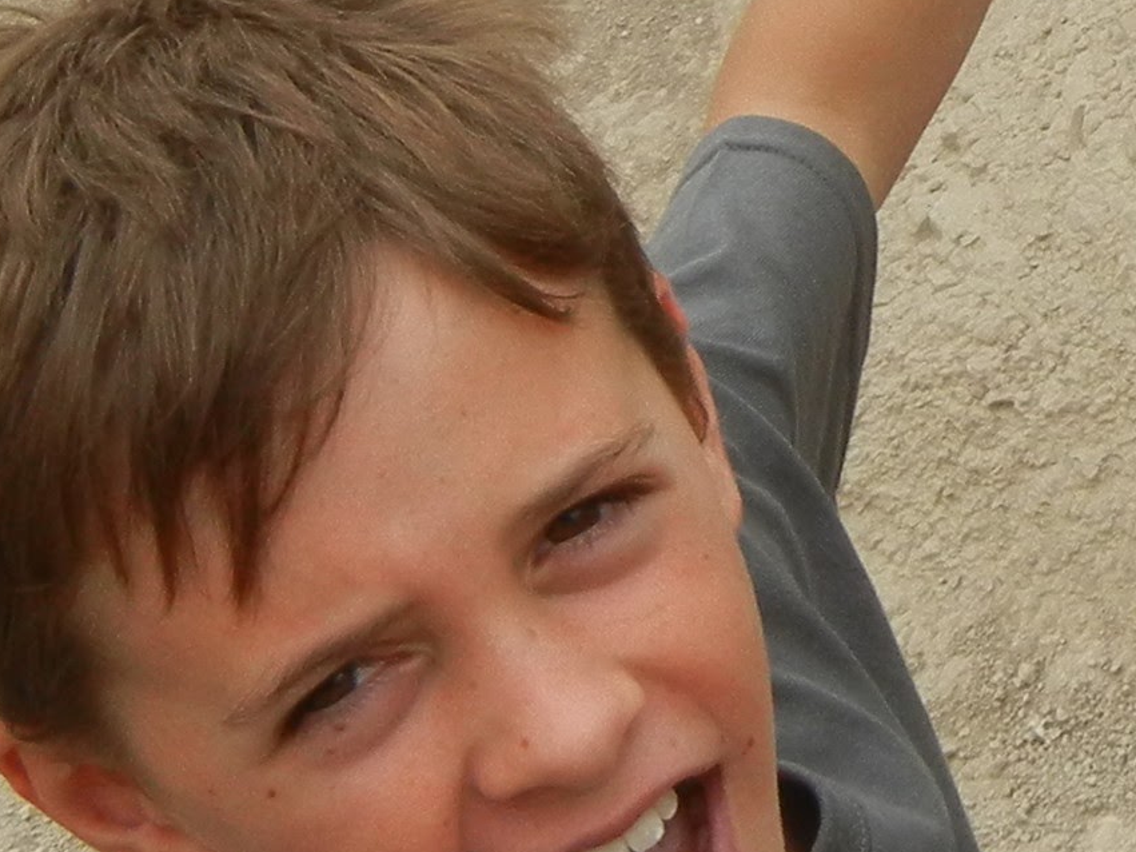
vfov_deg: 10.5
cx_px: 1296
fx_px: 4627
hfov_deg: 13.7
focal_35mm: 141
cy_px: 97
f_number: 3.5
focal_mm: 5.4
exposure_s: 1/663
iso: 160
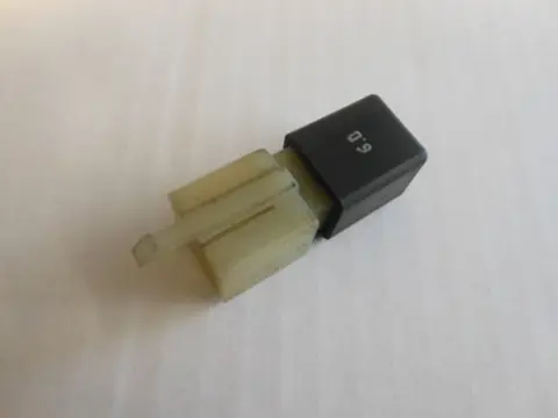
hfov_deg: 69.4
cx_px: 279
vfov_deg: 54.9
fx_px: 403
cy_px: 209
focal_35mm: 25
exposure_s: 1/15
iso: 400
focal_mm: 4.5
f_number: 3.2
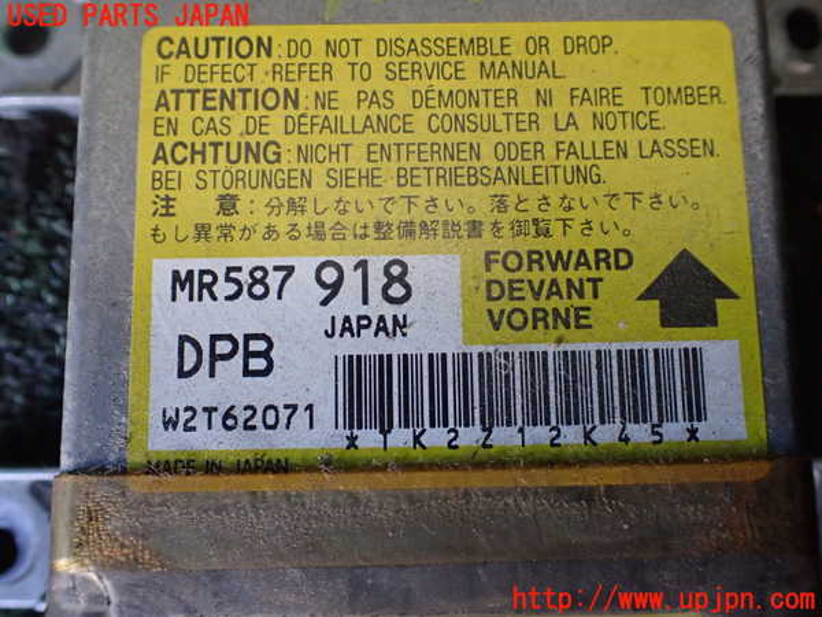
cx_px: 411
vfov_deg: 46.8
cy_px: 308
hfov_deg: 60.0
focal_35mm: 30
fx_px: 712
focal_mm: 5.4
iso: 800
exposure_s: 1/125
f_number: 2.3
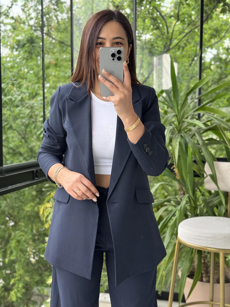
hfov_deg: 30.3
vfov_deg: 39.7
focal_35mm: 48
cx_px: 115
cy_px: 154
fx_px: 425
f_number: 1.78
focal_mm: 6.76
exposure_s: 1/60
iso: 250
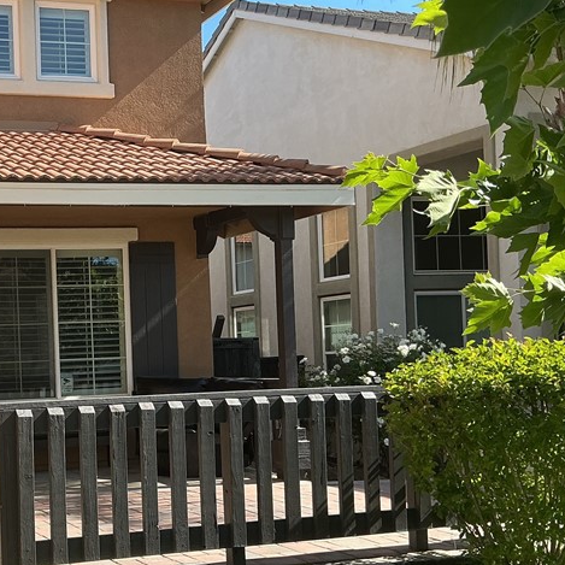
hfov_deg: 28.9
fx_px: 1034
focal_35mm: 56
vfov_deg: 30.5
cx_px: 23
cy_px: 346
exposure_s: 1/898
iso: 25
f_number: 1.8
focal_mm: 3
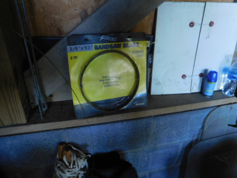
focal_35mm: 25
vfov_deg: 54.9
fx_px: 171
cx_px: 118
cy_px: 89
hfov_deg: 69.4
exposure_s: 1/30
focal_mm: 4.5
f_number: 3.4
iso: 400
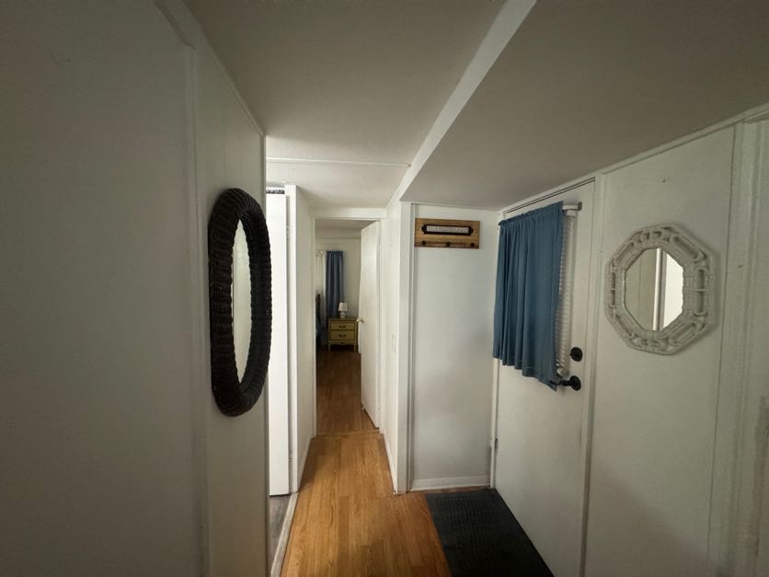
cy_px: 288
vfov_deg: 85.7
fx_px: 311
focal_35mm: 14
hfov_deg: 102.1
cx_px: 384
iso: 800
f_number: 2.2
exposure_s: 1/60
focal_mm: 2.22
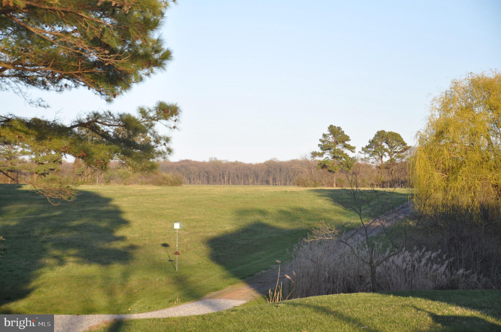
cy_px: 166
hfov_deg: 20.6
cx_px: 250
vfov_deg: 13.8
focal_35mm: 99
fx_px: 1376
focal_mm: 66
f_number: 5.6
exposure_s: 1/500
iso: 400
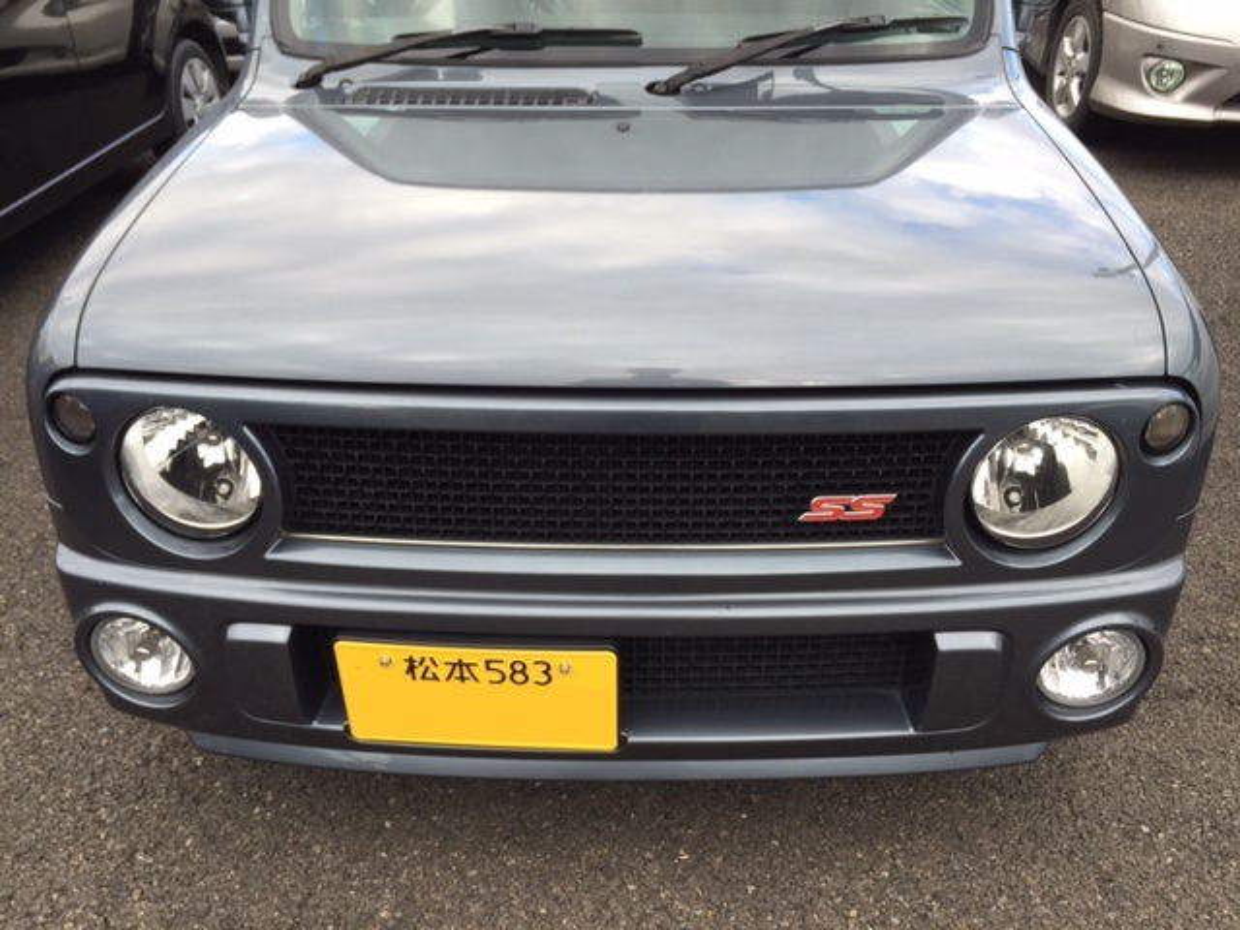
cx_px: 620
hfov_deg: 61.7
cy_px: 465
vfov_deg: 48.2
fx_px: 1039
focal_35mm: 29
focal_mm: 4.15
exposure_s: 1/125
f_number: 2.2
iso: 32
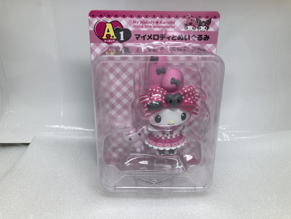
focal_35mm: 28
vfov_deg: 49.7
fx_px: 235
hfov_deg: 63.4
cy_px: 110
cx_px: 146
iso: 20
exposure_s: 1/116
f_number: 1.8
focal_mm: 3.99
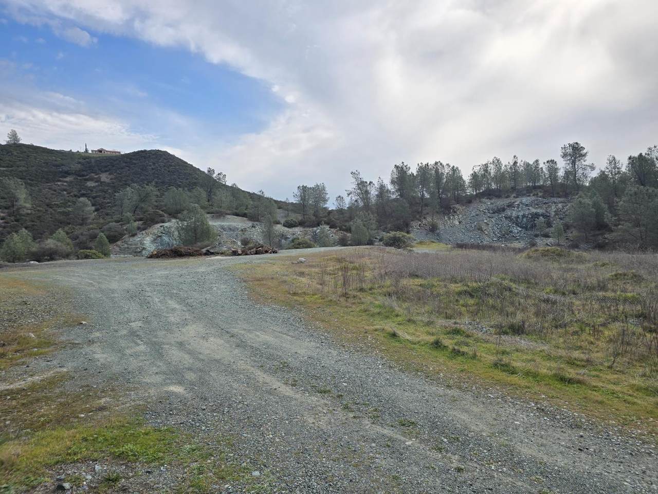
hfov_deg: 73.9
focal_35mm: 23
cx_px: 329
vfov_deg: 58.9
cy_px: 247
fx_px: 437
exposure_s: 1/1258
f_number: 1.7
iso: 12
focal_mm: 6.3
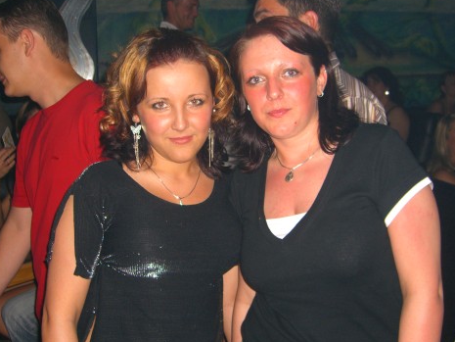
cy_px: 174
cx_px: 223
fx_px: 644
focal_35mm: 49
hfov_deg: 38.9
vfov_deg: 29.7
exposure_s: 1/60
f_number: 2.8
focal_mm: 7.9
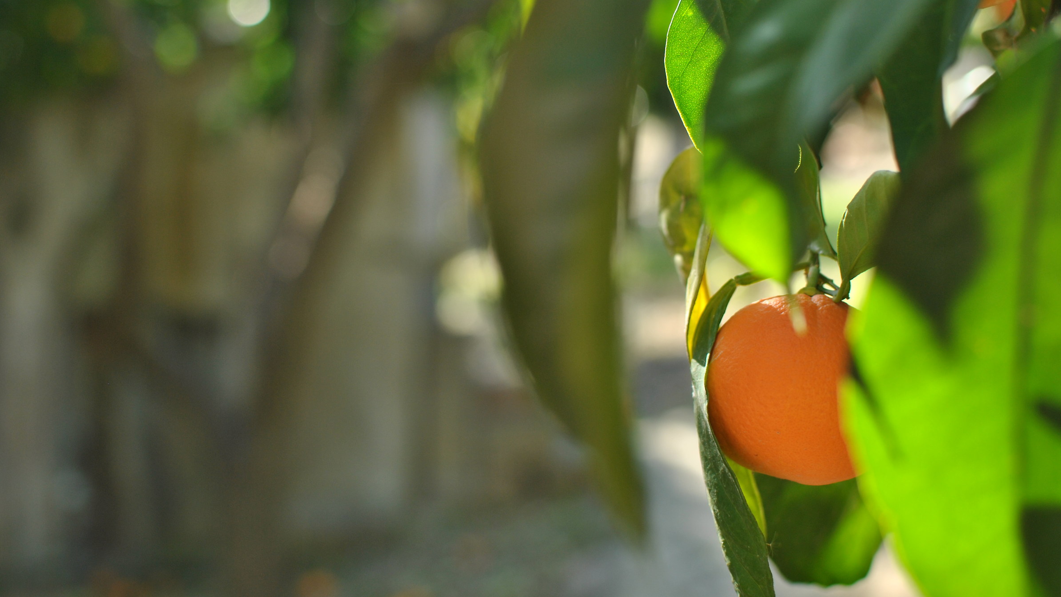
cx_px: 534
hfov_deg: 37.5
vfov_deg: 21.6
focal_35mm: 56
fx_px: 1562
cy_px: 259
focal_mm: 35
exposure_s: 1/250
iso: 140
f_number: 2.8
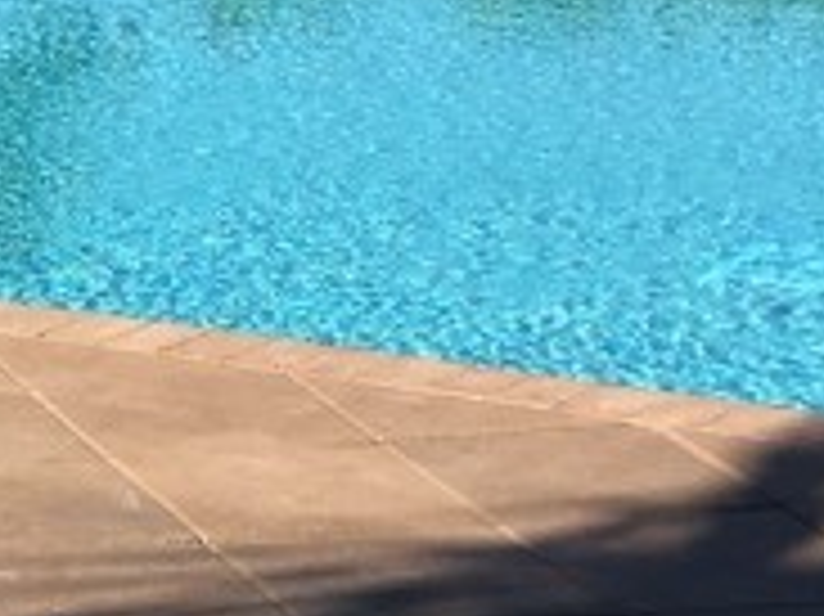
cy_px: -265
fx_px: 3854
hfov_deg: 11.5
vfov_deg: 9.0
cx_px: -531
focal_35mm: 162
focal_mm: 4.15
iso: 25
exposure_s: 1/1508
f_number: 2.2
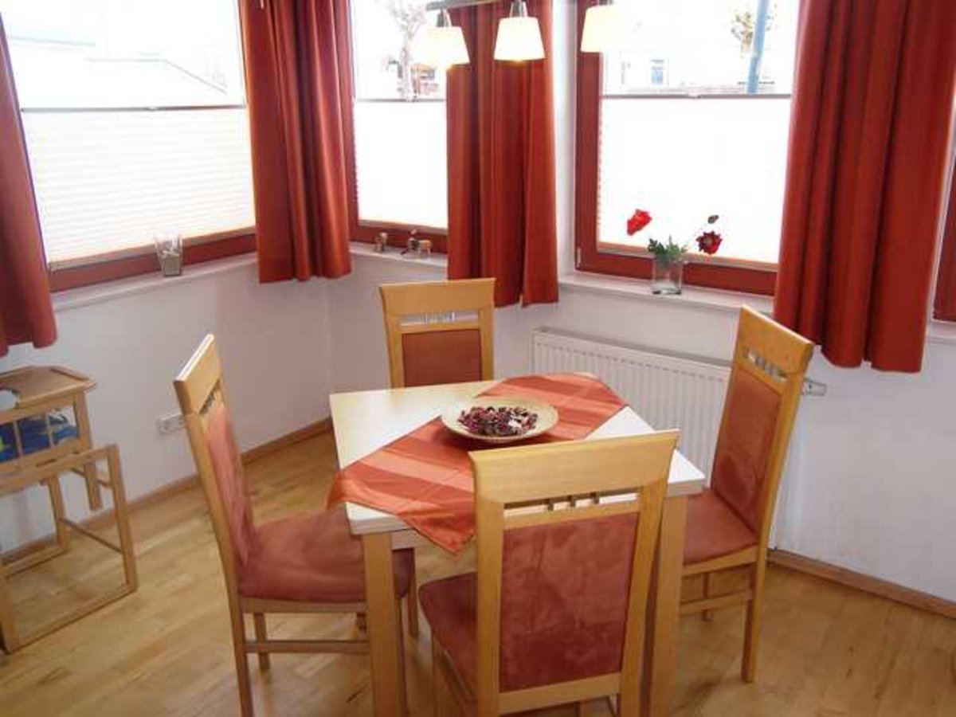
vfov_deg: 45.4
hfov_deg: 58.4
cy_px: 358
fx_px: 856
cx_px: 478
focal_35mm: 31
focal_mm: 6.5
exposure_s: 1/50
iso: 50
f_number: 3.2
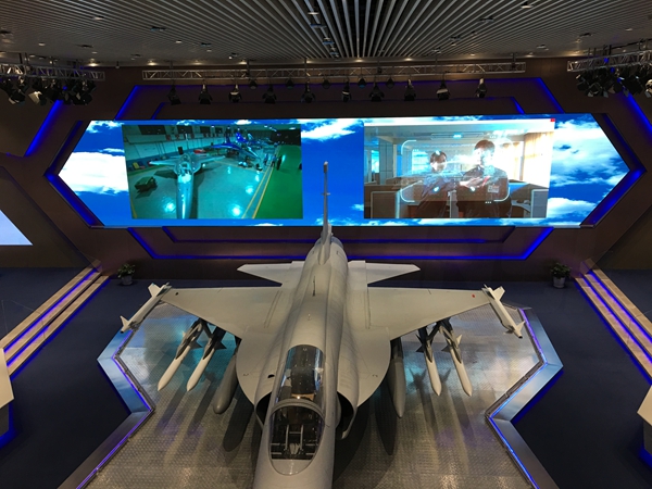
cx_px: 326
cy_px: 244
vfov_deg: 48.2
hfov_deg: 61.7
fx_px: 546
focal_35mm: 29
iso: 50
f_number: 2.2
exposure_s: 1/33
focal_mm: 4.15
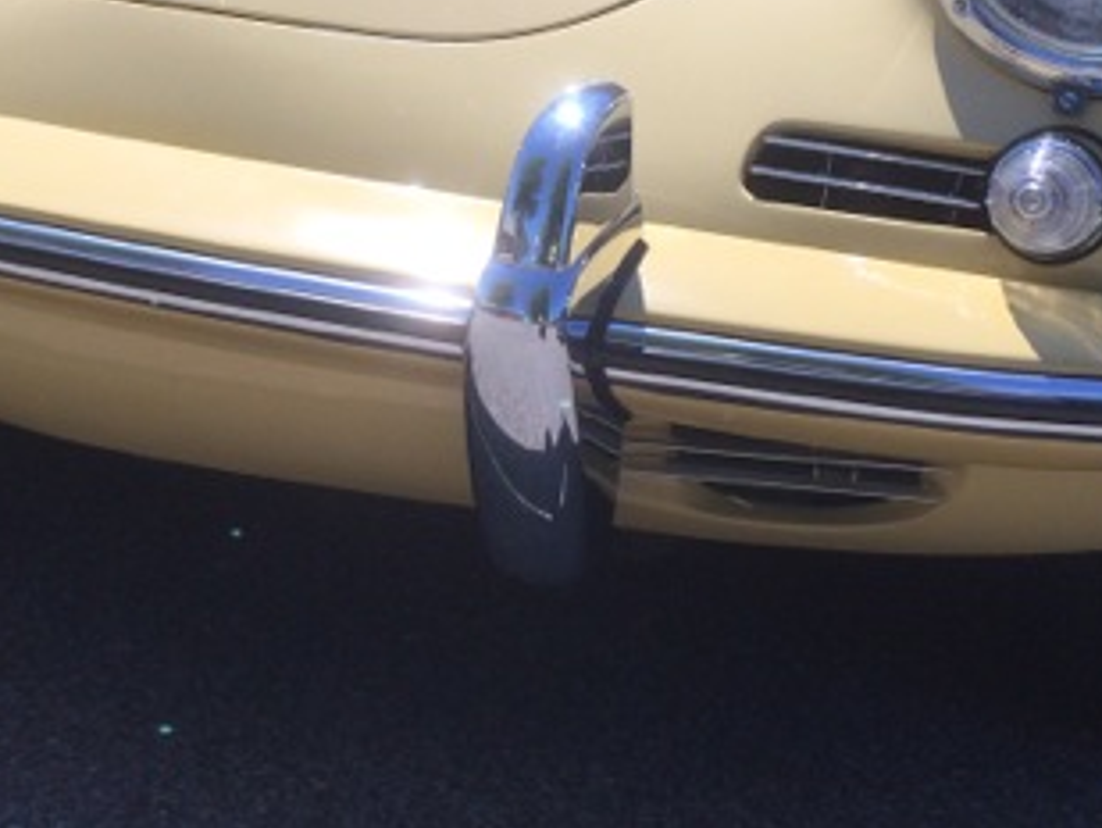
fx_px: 2166
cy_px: 116
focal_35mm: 68
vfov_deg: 21.3
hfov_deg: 28.5
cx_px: 460
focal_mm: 4.12
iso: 64
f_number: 2.2
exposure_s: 1/3165
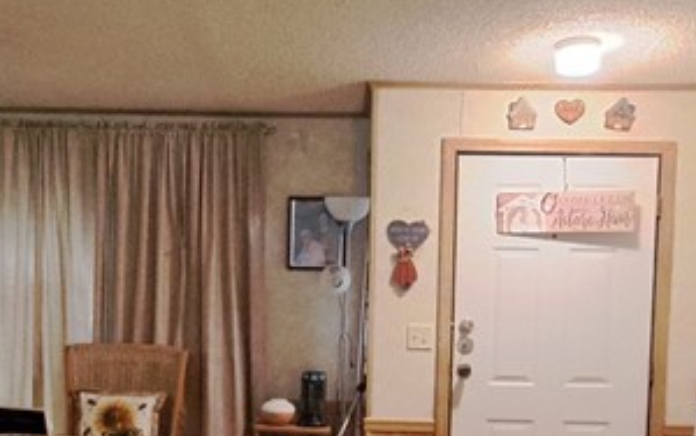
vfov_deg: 27.1
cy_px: 322
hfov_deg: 42.4
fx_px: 892
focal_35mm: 47
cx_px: 278
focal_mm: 1.74
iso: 800
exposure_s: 1/20
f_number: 2.2
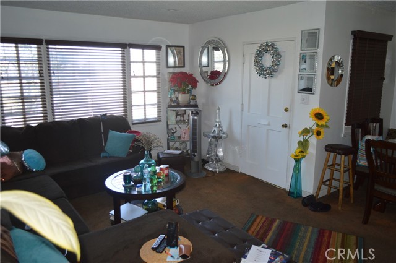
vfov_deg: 47.8
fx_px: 297
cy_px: 132
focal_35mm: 27
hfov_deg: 67.4
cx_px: 198
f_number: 3.5
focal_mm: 18
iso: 400
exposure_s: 1/60
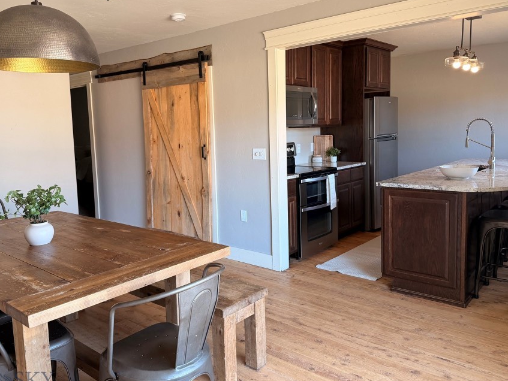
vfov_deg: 48.2
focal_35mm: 29
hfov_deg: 61.6
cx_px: 245
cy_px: 176
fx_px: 426
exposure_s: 1/60
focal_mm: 6.76
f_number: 1.78
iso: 125
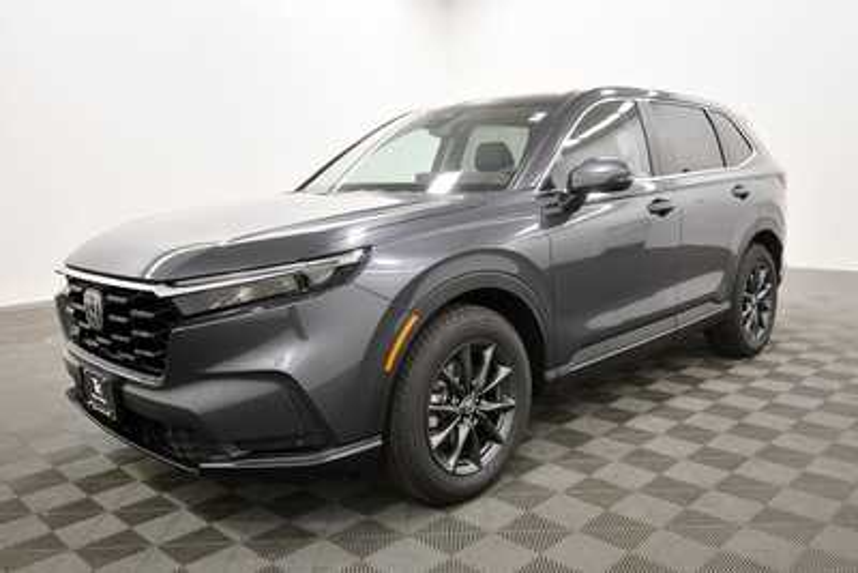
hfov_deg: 61.9
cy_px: 286
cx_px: 429
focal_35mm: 30
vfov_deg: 43.6
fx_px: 715
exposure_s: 1/125
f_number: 5.6
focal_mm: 20
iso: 1600
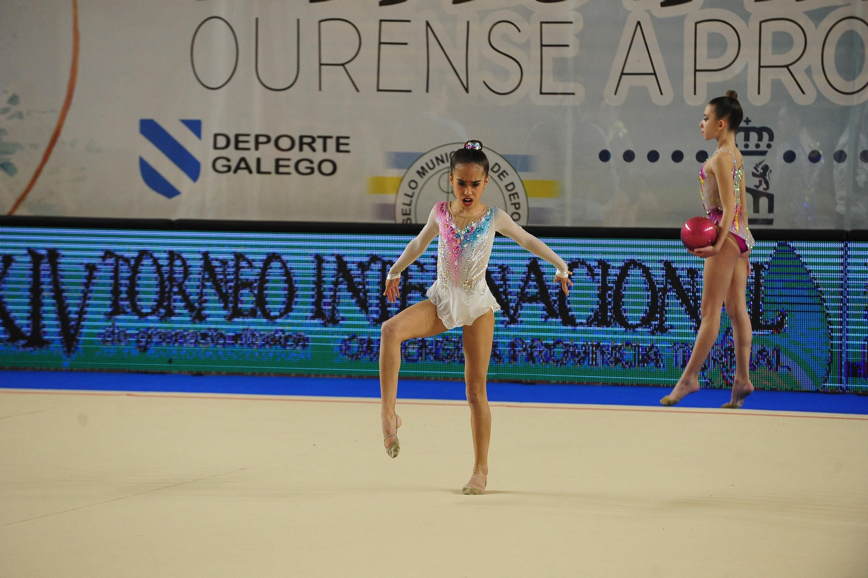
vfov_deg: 7.2
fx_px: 4579
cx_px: 434
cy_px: 289
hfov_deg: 10.8
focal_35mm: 190
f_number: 4.5
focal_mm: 190
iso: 2500
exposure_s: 1/800
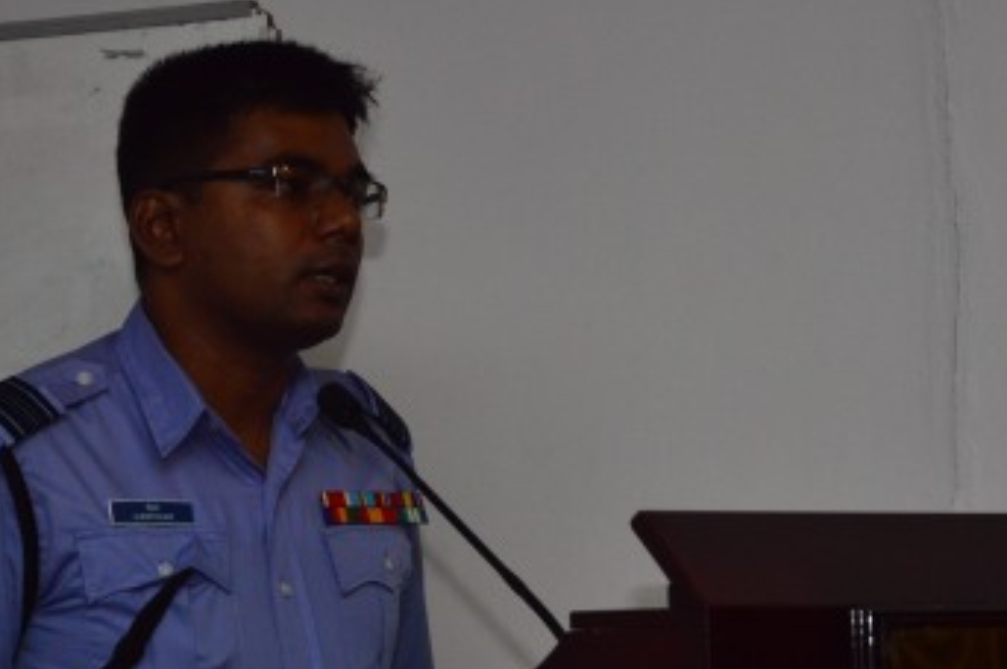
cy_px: 437
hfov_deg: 9.2
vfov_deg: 6.2
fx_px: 6228
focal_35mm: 223
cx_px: 473
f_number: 6.3
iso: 400
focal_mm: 85
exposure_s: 1/125
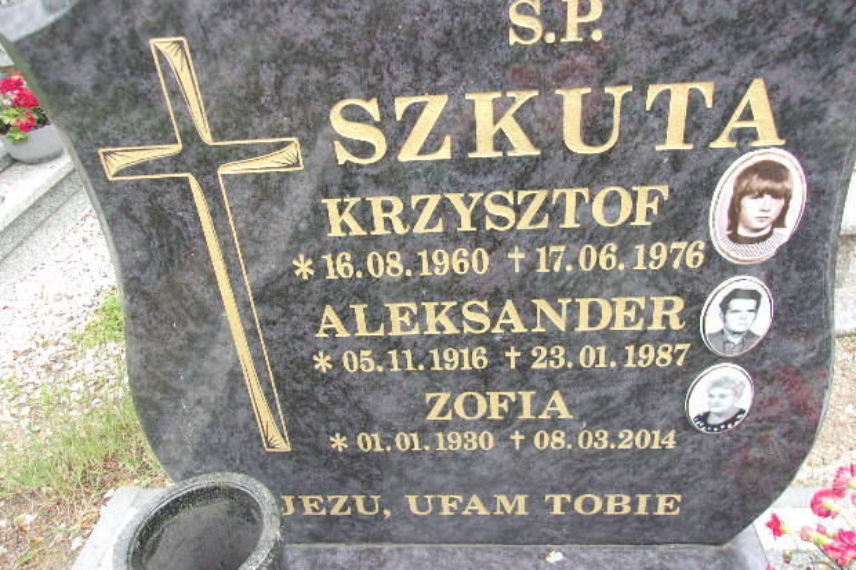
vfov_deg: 44.8
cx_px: 436
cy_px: 250
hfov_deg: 63.7
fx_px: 689
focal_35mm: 29
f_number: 3
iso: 80
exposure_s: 1/90
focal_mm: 4.9
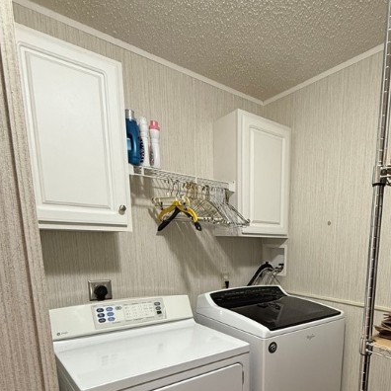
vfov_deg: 61.0
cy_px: 298
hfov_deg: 62.3
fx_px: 307
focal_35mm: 24
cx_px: 280
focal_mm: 2.22
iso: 320
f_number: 2.2
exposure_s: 1/60
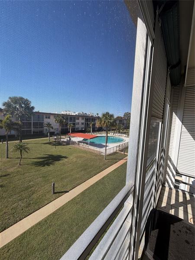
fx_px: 105
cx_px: 98
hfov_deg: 85.7
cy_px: 130
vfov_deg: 102.1
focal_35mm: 14
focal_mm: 2.22
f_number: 2.2
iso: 32
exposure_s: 1/770
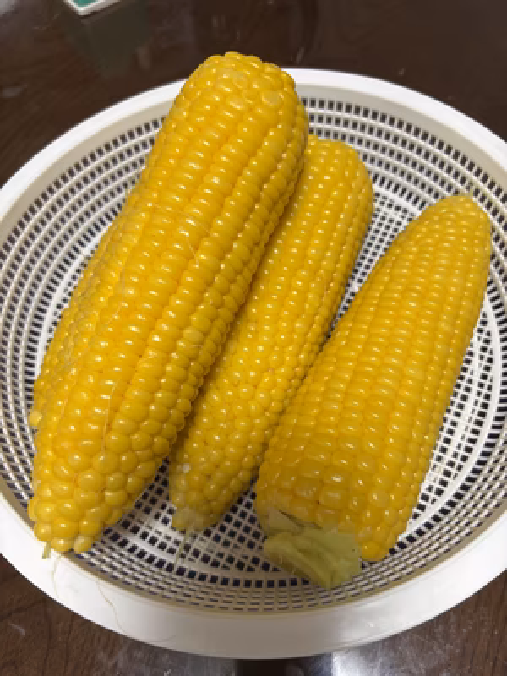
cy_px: 338
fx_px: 508
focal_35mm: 26
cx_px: 254
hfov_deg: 53.1
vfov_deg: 67.3
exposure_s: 1/111
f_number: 1.6
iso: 100
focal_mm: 5.96
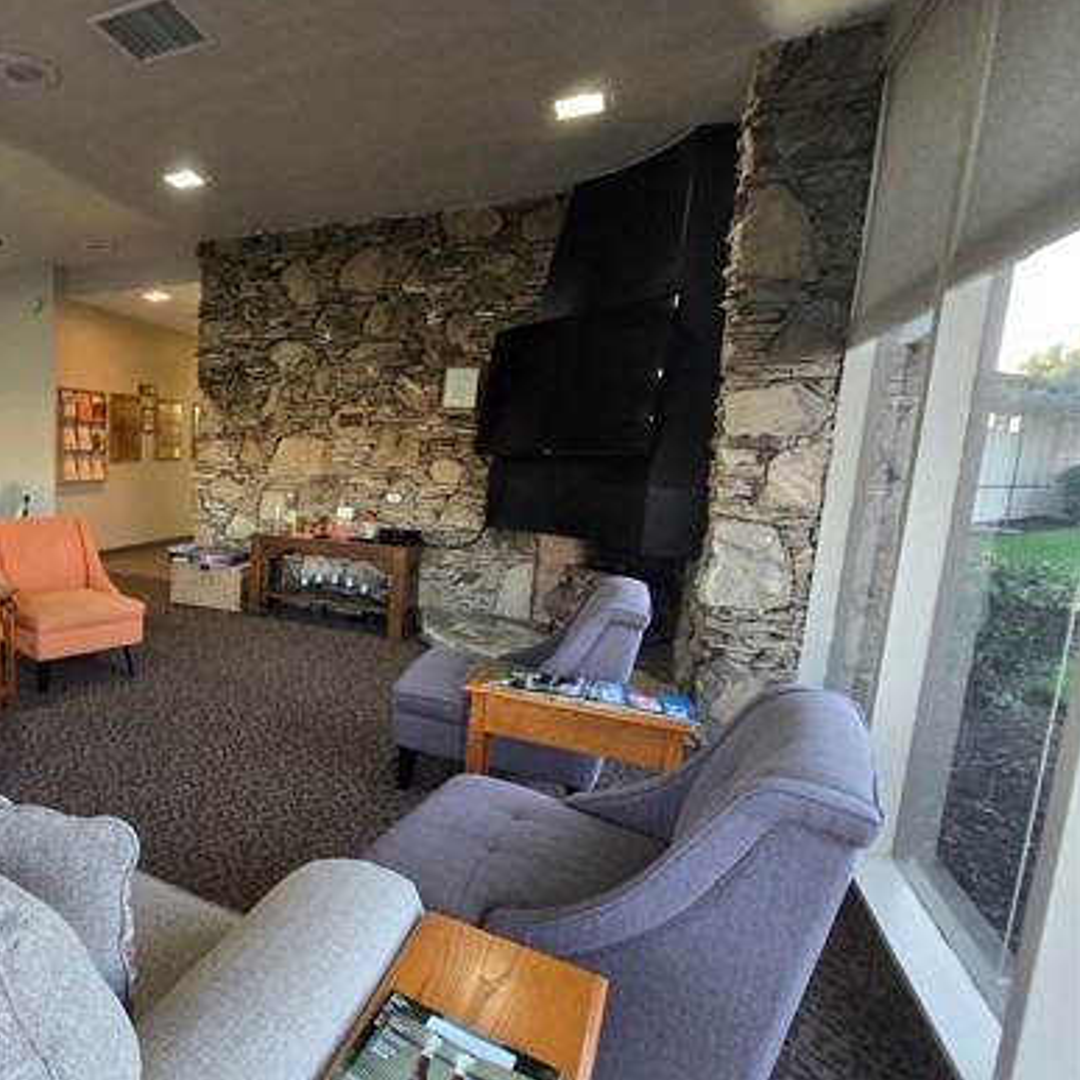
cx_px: 198
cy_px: 547
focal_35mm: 19
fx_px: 671
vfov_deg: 77.7
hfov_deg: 69.2
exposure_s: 1/60
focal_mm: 2.2
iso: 320
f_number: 2.2
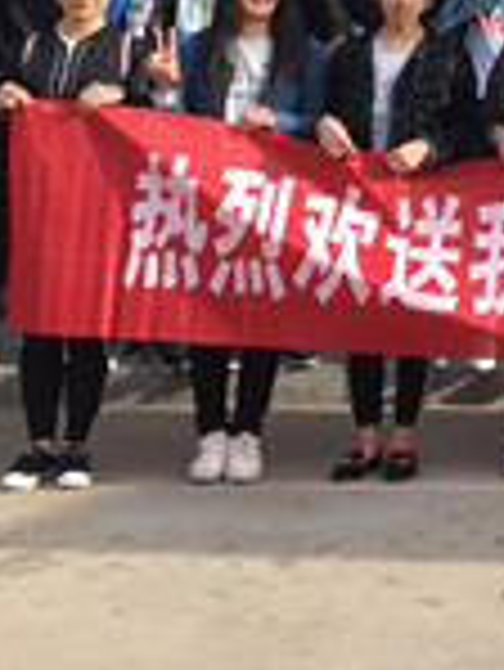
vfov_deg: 15.9
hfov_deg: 11.4
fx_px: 2268
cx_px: 1017
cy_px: -220
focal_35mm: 117
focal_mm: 4.15
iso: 32
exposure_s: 1/618
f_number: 2.2
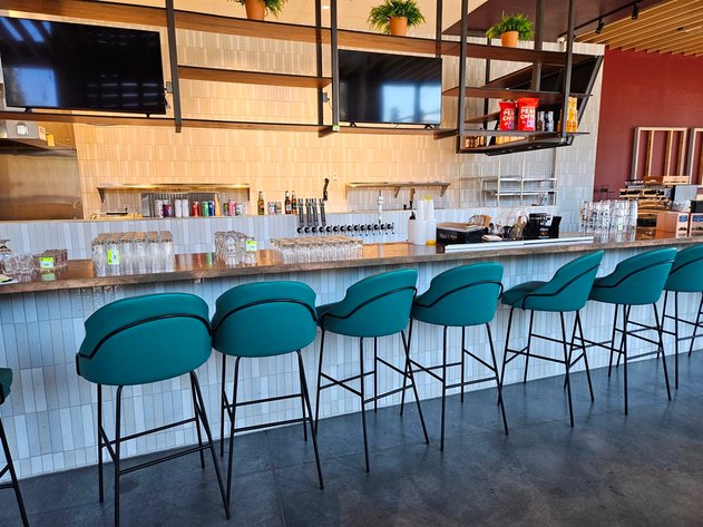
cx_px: 352
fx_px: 467
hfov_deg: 73.9
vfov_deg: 58.9
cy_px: 264
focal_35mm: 23
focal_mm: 5.4
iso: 250
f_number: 1.8
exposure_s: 1/207
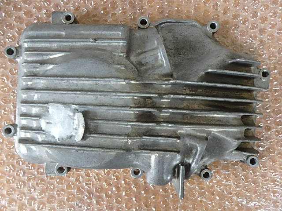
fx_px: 204
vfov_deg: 54.9
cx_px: 141
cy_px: 106
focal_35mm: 25
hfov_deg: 69.4
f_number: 3
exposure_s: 1/30
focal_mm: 4.5
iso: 125
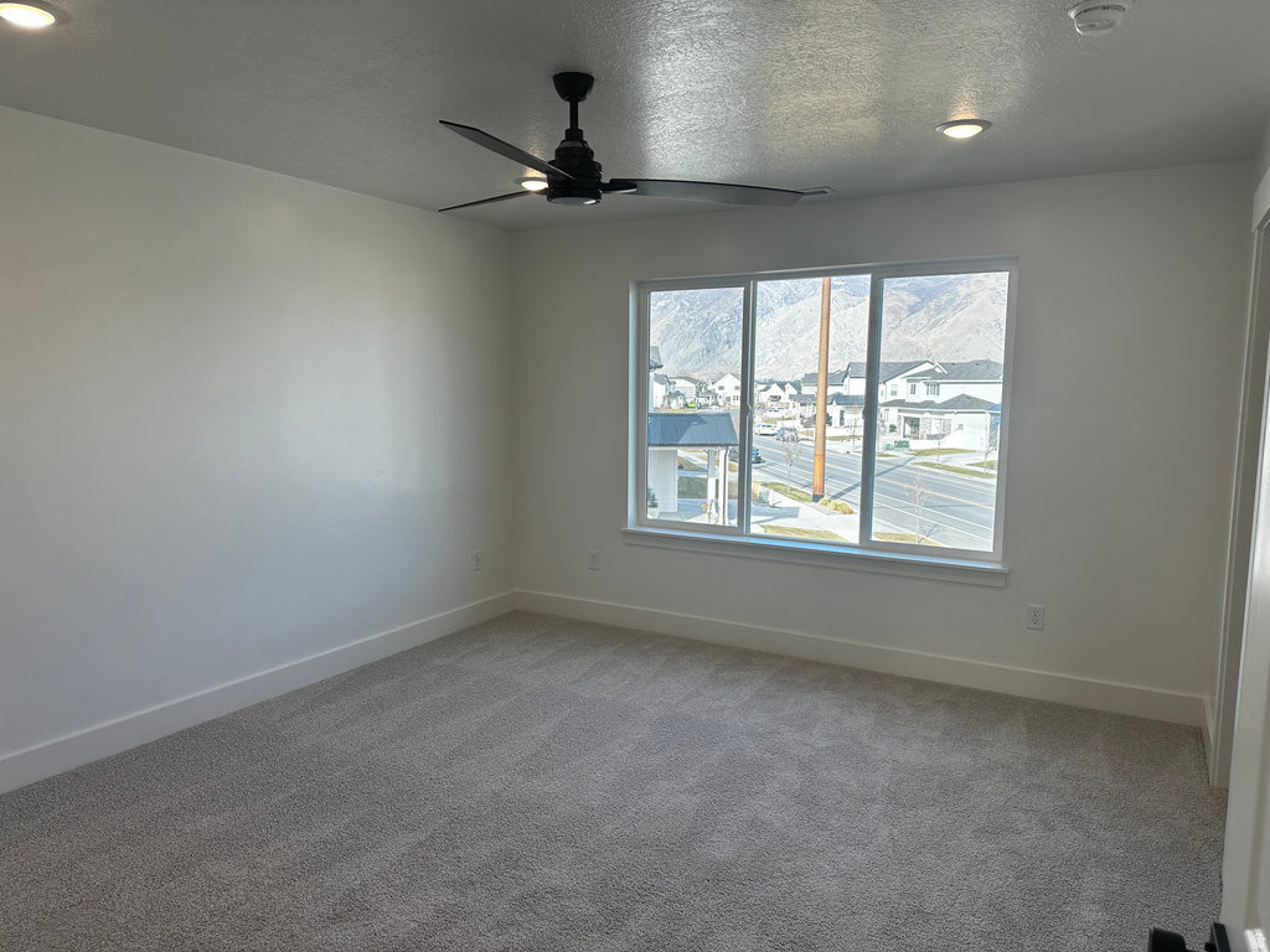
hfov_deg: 71.6
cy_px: 476
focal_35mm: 24
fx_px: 881
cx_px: 635
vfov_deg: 56.8
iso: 80
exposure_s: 1/458
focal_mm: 6.86
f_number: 1.78
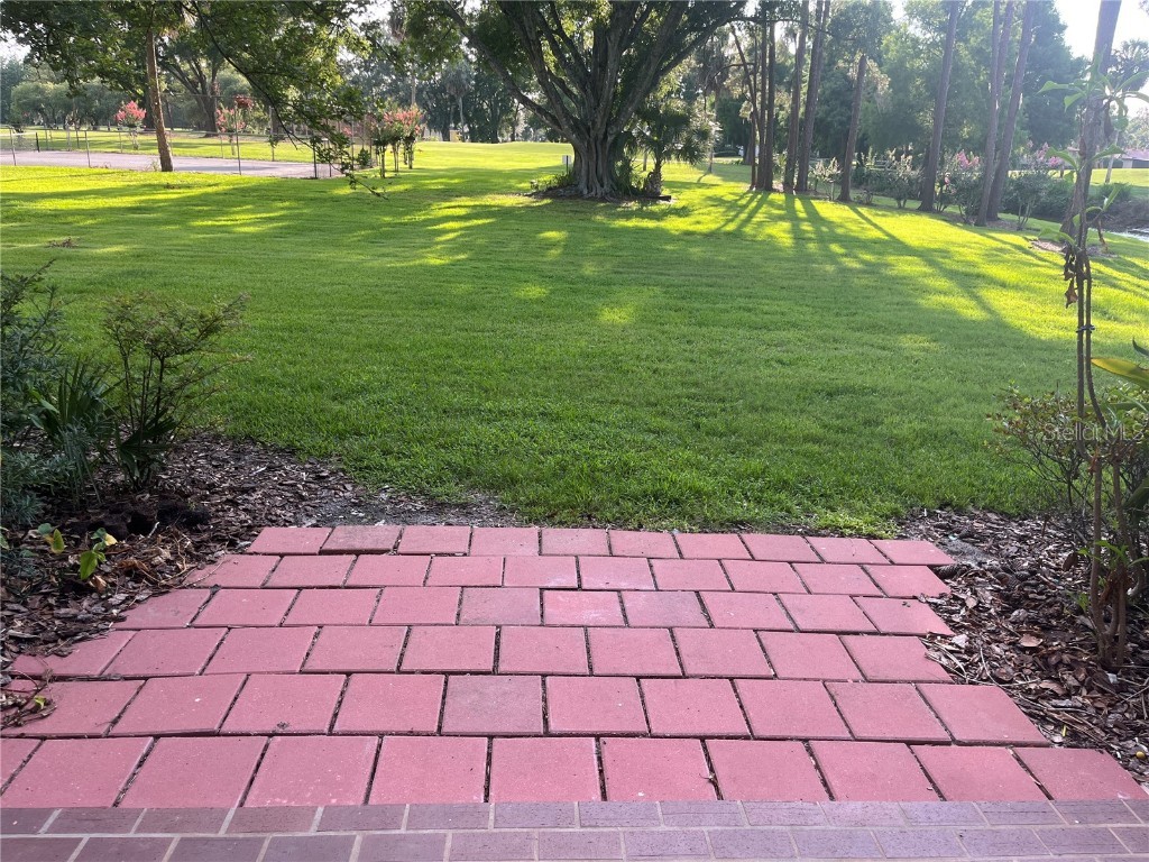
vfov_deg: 53.1
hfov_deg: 67.3
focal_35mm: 26
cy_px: 431
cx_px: 574
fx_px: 863
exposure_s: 1/454
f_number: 1.6
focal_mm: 5.1
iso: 50
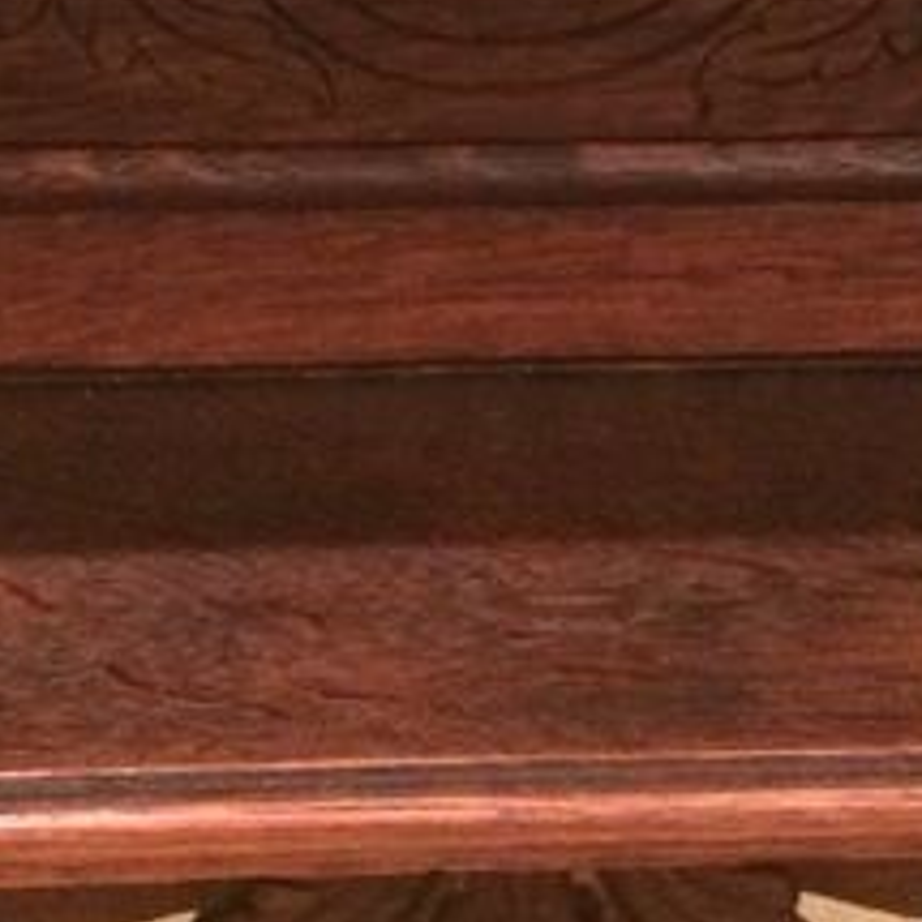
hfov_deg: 15.7
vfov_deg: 15.3
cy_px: -62
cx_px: 437
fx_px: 3345
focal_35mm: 111
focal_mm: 4.12
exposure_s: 1/15
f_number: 2.2
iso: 400
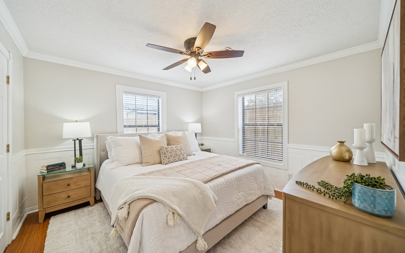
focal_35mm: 13
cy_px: 122
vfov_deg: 82.8
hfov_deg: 109.3
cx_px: 192
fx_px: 143
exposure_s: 1/80
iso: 640
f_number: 8
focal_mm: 12
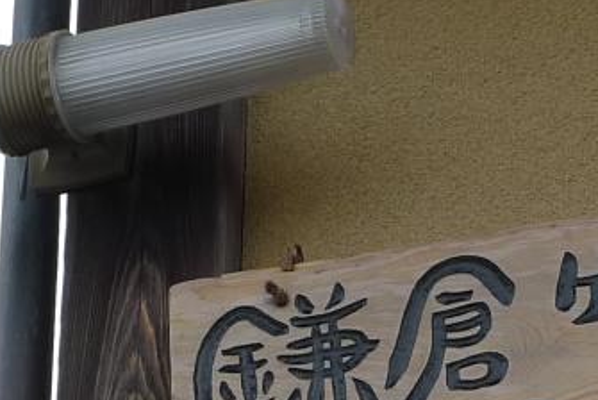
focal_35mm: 268
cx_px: 555
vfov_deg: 5.1
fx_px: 4456
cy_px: 293
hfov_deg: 7.7
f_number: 3.5
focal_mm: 12.8
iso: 80
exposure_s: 1/500
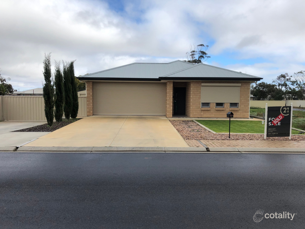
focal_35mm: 28
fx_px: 247
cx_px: 152
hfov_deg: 63.4
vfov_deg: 49.7
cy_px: 114
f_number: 1.8
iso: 20
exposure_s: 1/1412
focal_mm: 4
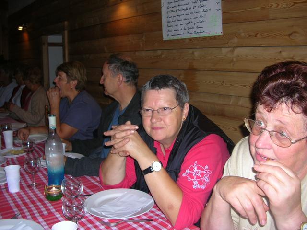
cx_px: 154
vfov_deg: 40.7
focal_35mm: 35
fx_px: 310
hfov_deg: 52.6
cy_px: 115
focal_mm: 5.8
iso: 50
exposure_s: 1/60.1
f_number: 2.8
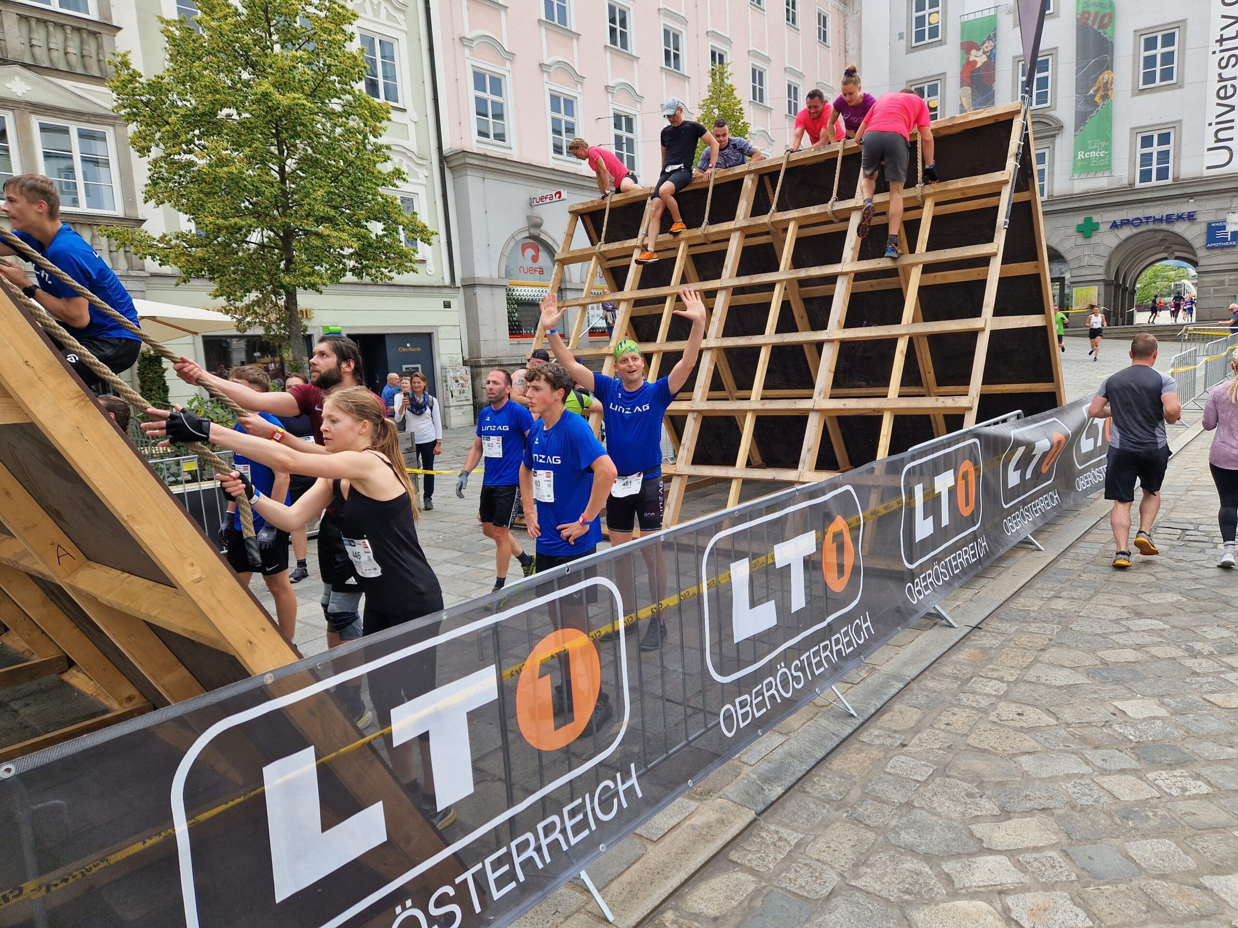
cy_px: 464
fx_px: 823
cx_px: 619
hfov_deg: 73.9
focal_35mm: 23
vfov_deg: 58.9
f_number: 1.8
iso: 50
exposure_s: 1/461
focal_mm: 5.4
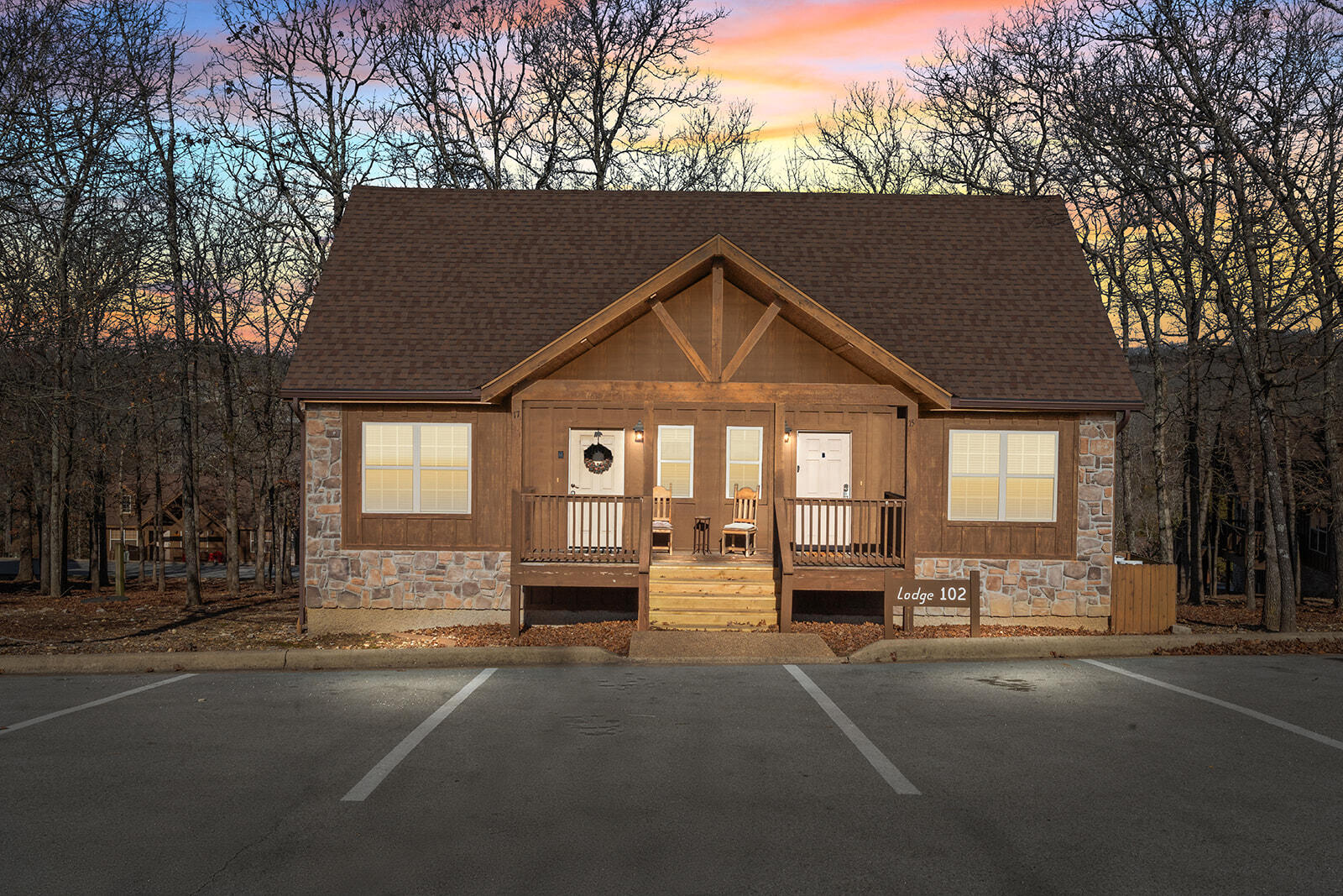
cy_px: 448
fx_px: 1119
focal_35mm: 30
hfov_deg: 61.9
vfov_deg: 43.6
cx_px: 672
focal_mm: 30
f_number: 16
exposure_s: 1/400
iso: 250
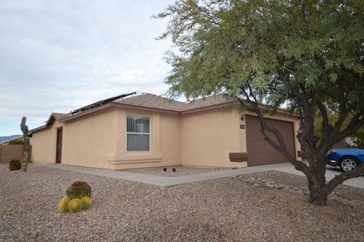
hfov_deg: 77.4
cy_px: 121
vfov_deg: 56.0
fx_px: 227
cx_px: 182
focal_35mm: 22
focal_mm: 15
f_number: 4.5
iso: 100
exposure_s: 1/200
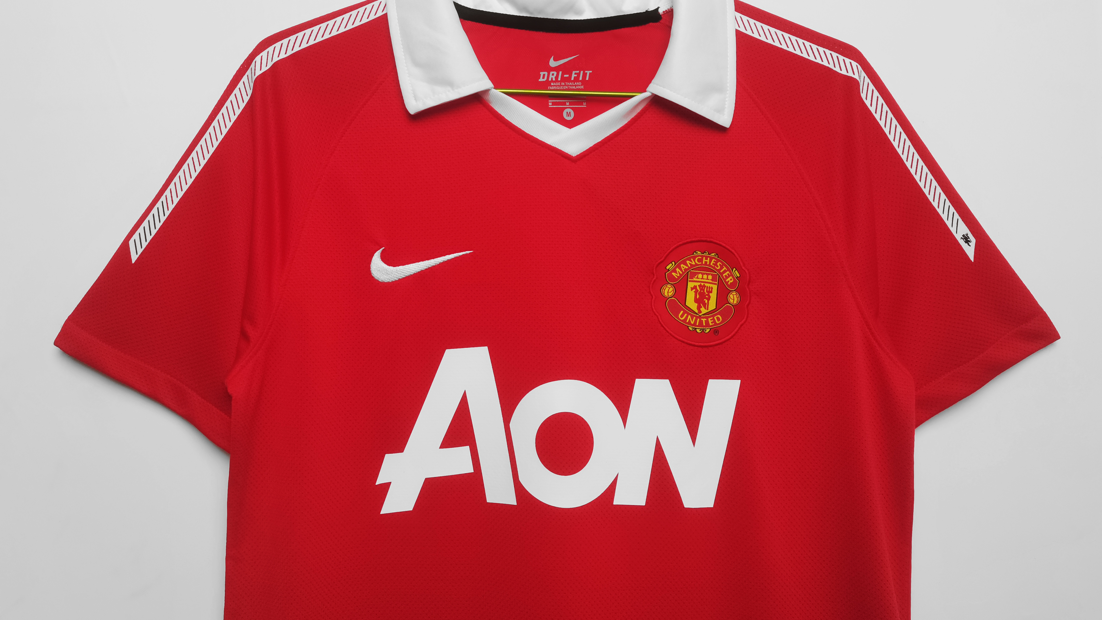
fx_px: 847
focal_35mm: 29
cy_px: 226
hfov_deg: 66.1
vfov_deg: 39.9
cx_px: 551
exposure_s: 1/120
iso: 50
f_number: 1.8
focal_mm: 5.58
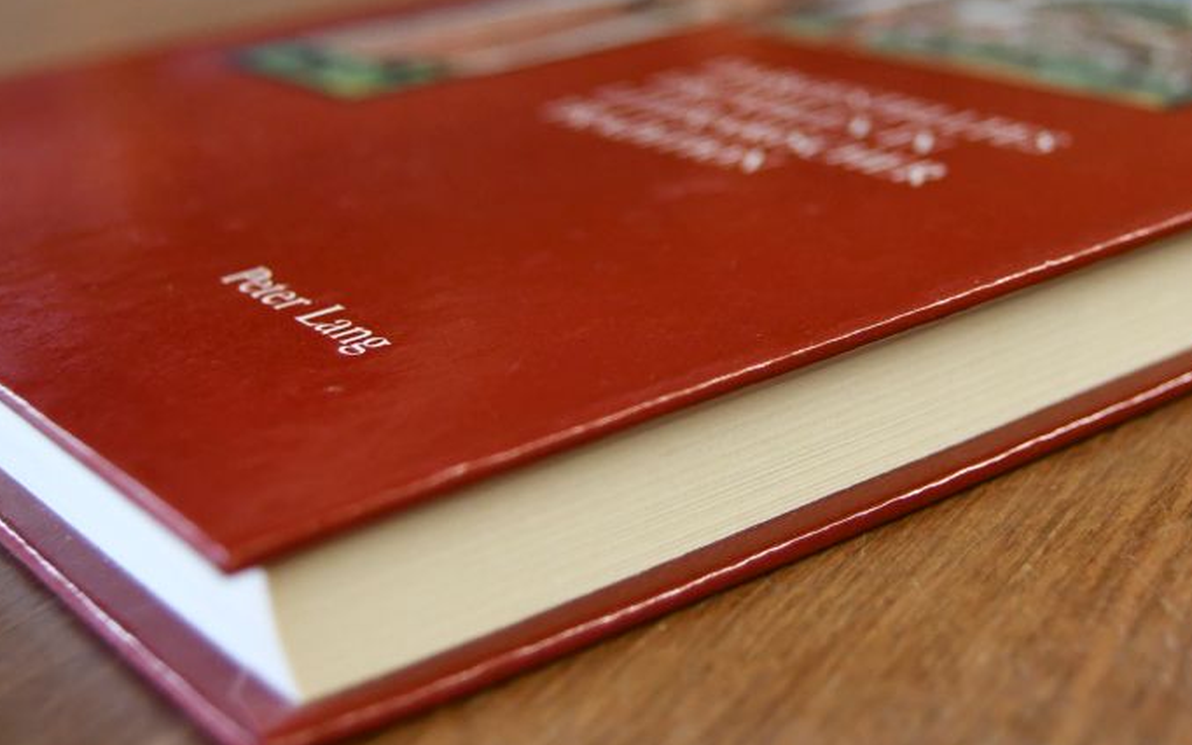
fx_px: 2241
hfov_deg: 29.6
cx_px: 764
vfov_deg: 18.7
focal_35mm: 69
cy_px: 181
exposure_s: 1/125
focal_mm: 22
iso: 1100
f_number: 3.5
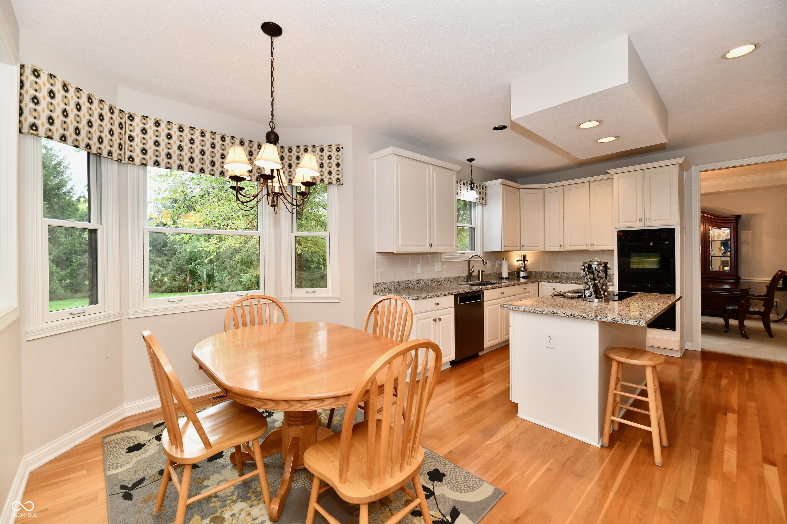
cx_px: 394
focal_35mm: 14
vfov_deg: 81.2
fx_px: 306
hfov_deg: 104.3
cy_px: 262
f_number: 6.3
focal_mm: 14
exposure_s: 1/60
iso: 640
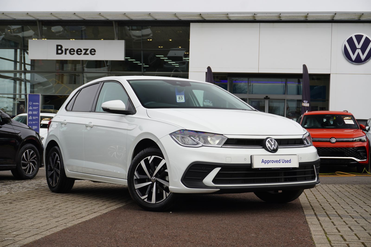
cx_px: 186
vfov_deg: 23.1
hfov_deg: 34.2
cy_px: 124
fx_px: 602
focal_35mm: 58
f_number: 8
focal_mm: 39
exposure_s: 1/80
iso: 100
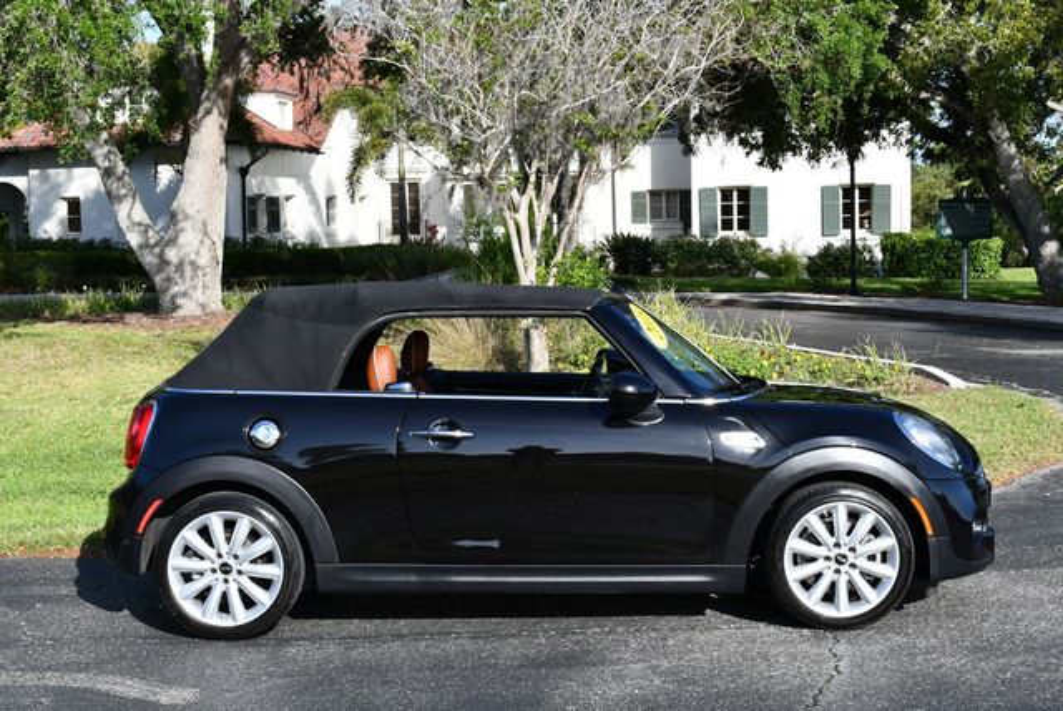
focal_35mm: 56
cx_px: 532
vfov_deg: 24.2
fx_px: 1655
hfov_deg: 35.6
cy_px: 356
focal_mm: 28
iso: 160
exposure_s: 1/250
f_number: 8
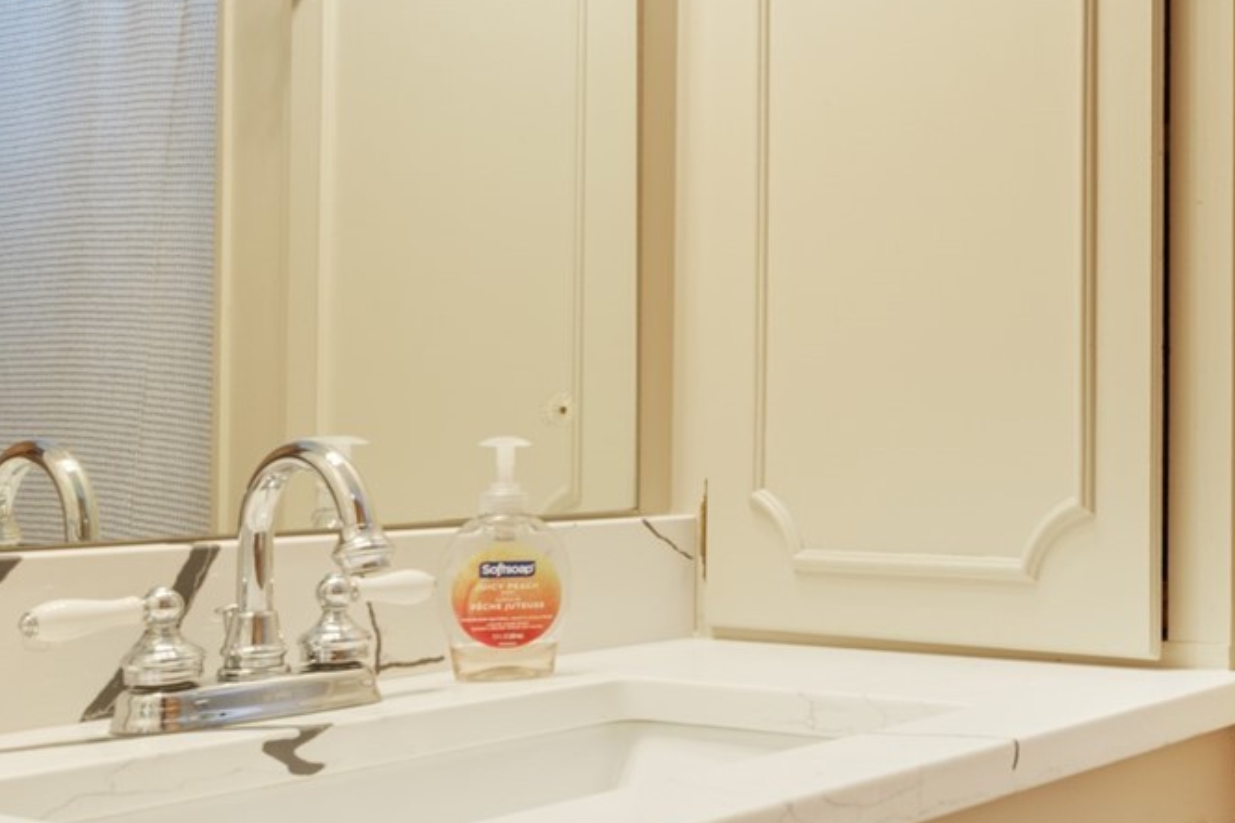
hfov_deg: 35.6
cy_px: 400
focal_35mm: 49
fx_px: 1680
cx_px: 1291
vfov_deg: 27.5
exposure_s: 1/1.67
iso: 250
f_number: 9
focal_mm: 16
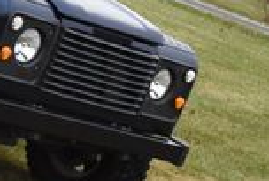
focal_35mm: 189
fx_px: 1415
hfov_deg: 10.7
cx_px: -51
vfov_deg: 7.2
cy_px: -105
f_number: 13
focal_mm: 30
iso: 2000
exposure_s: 1/200
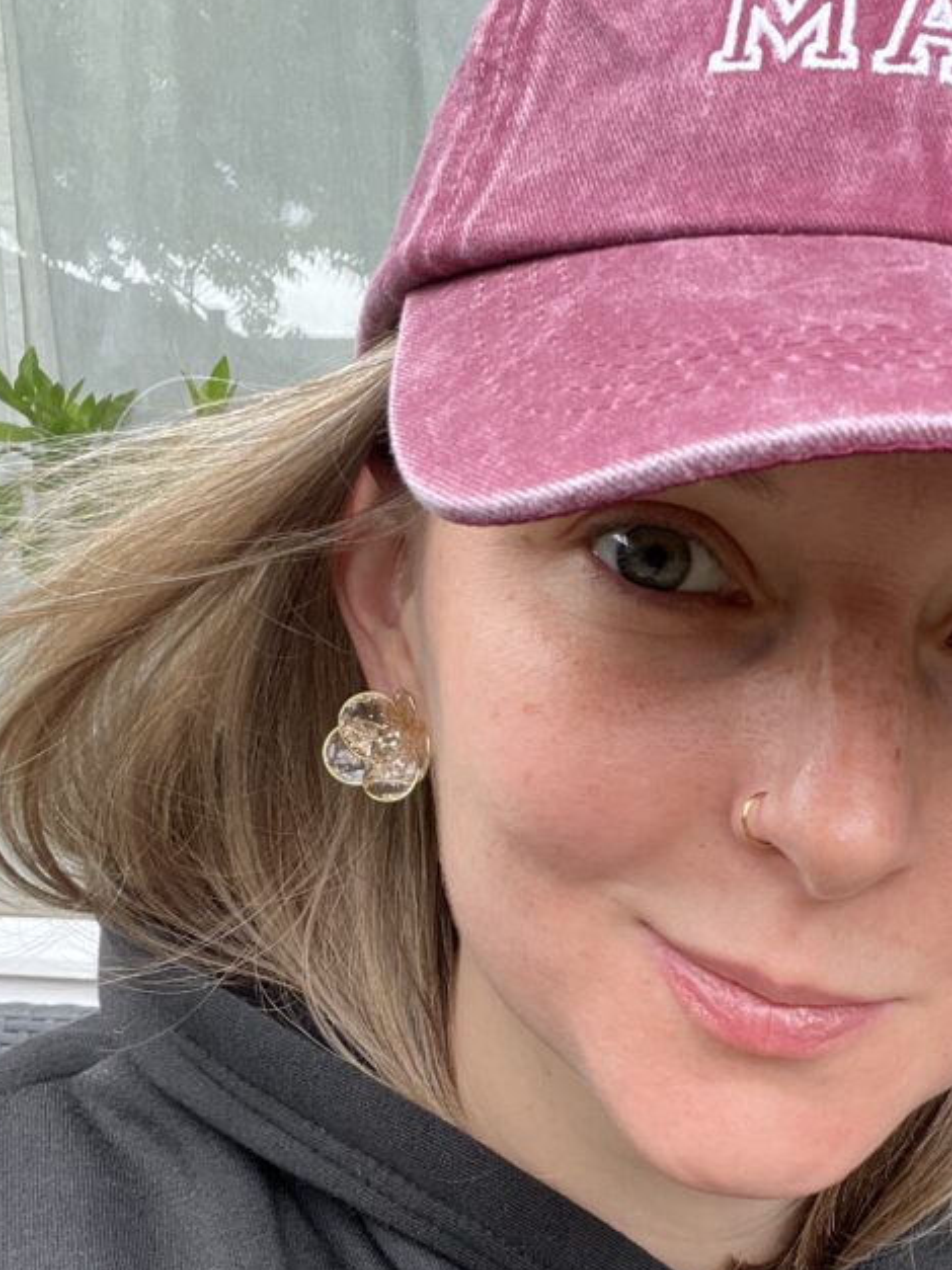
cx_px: 731
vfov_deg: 38.2
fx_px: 1797
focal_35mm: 49
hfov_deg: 29.1
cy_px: 907
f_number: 2.2
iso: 100
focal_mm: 2.71
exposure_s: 1/106
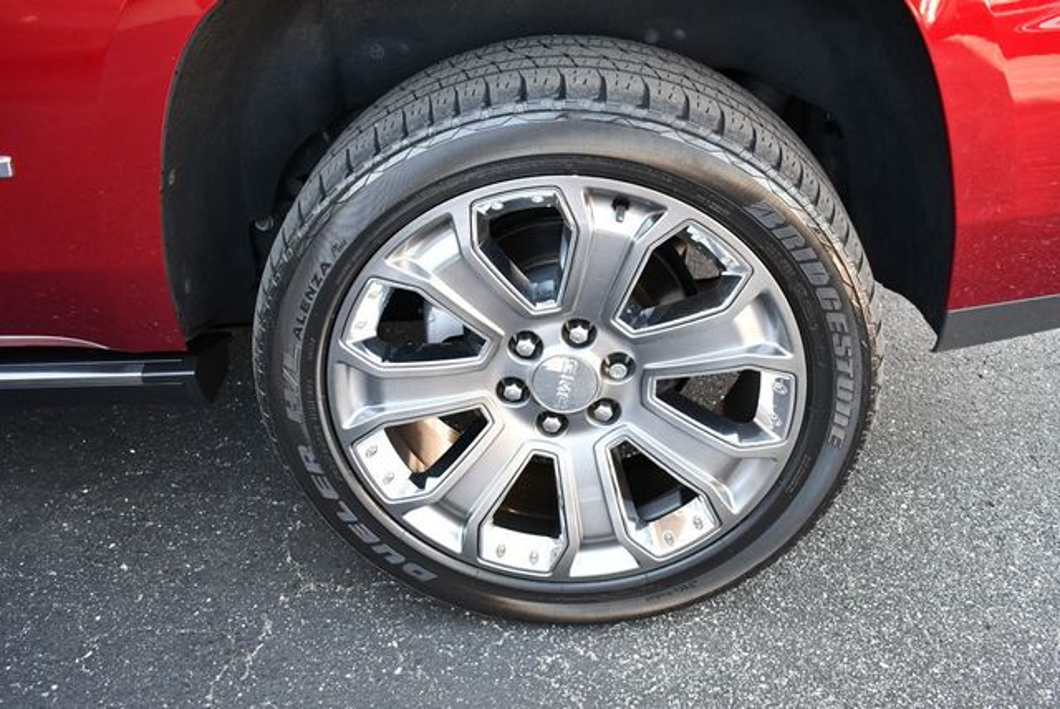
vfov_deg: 36.9
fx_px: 1061
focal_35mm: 36
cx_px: 530
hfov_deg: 53.1
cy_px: 354
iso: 800
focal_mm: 18
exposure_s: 1/200
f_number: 3.5
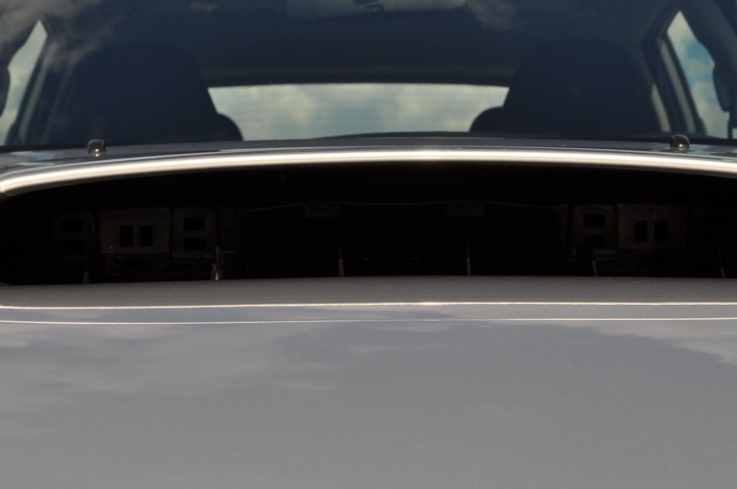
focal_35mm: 98
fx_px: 2004
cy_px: 161
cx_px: 375
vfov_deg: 13.9
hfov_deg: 20.8
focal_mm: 40
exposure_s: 1/500
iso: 200
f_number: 10
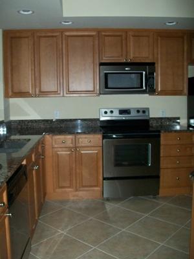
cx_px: 97
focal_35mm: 36
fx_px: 269
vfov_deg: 51.4
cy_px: 130
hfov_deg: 39.7
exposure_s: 1/60
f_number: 2.7
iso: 160
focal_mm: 6
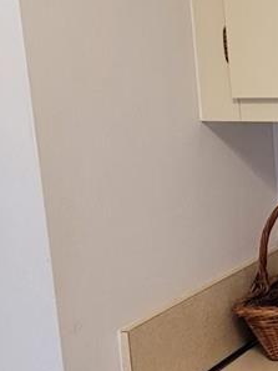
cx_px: 514
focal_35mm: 105
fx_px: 1124
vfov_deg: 18.6
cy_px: 267
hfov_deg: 12.7
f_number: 1.8
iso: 160
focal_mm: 5.4
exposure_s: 1/60
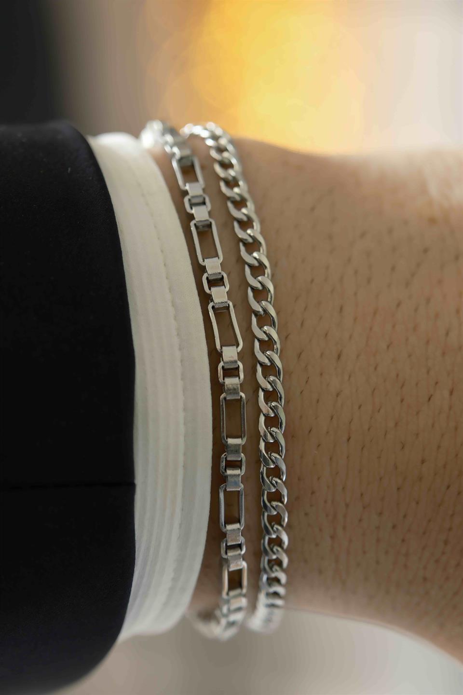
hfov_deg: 11.4
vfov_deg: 17.1
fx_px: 2315
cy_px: 348
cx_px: 232
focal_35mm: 120
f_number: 4
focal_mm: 80
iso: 400
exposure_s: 1/30
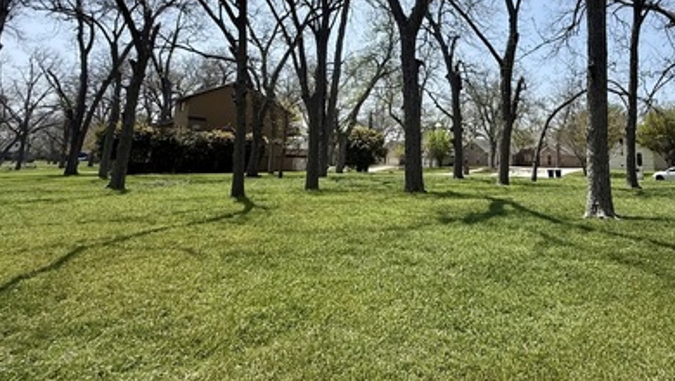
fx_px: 448
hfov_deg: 70.9
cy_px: 57
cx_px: 472
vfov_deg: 43.1
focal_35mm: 25
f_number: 2.2
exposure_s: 1/2506
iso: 50
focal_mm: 2.22
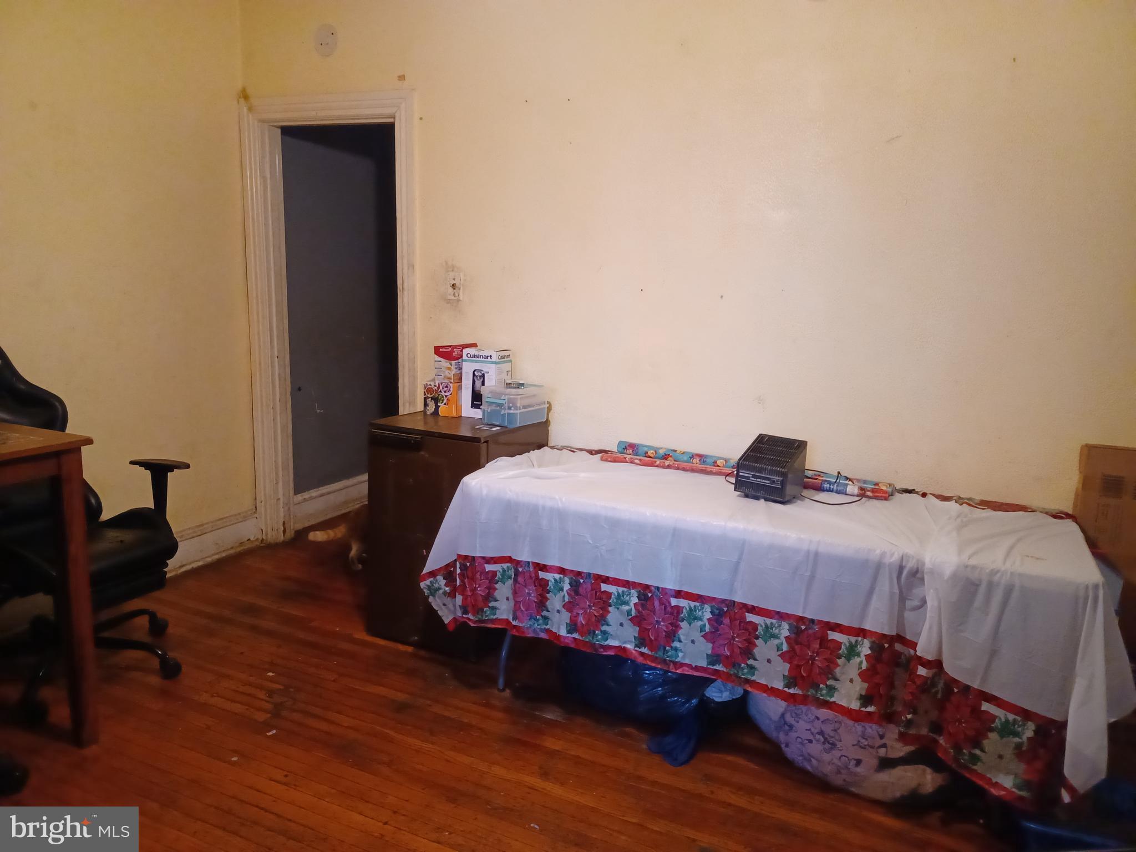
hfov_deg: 69.4
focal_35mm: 25
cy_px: 426
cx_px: 568
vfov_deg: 54.9
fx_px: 820
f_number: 1.8
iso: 1000
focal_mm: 4.6
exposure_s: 1/20
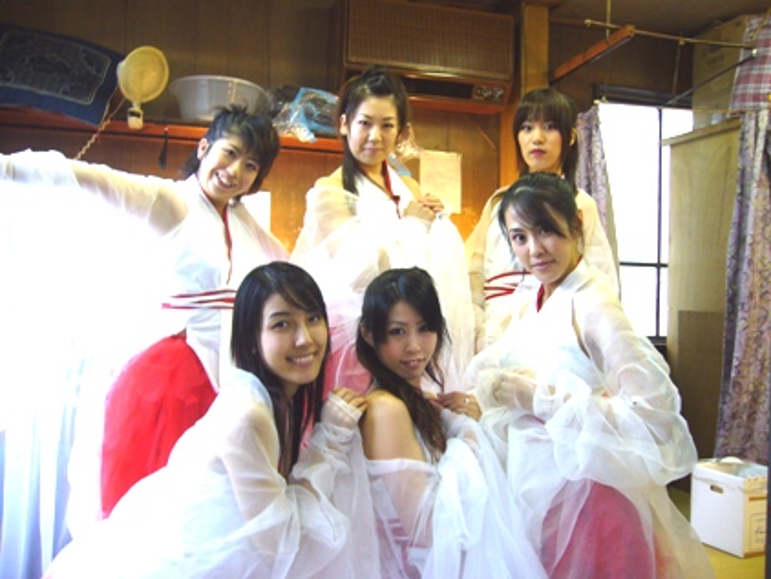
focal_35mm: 35
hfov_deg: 52.6
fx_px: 780
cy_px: 290
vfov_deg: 40.7
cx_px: 386
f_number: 2.8
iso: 125
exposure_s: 1/15
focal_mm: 5.8
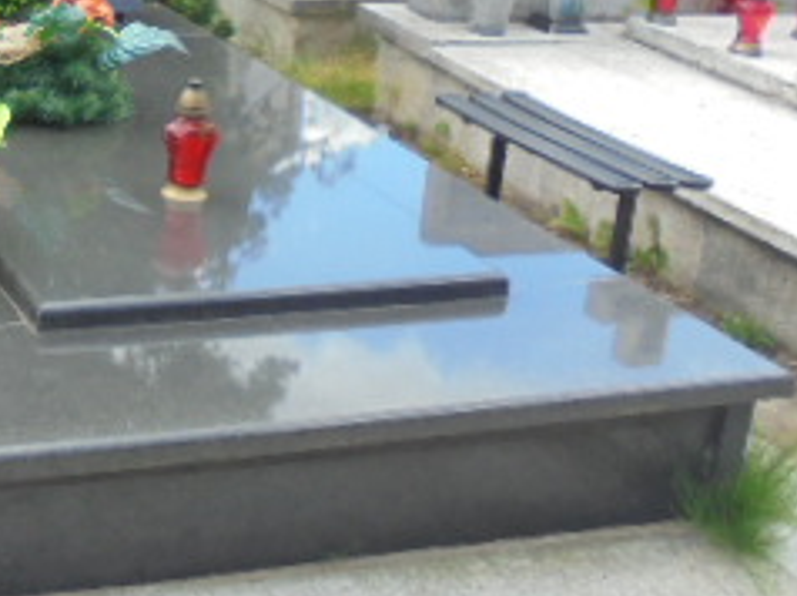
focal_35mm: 70
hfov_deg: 25.3
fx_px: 1610
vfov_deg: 20.5
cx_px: -134
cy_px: 44
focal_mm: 4.6
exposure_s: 1/200
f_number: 3.5
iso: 100
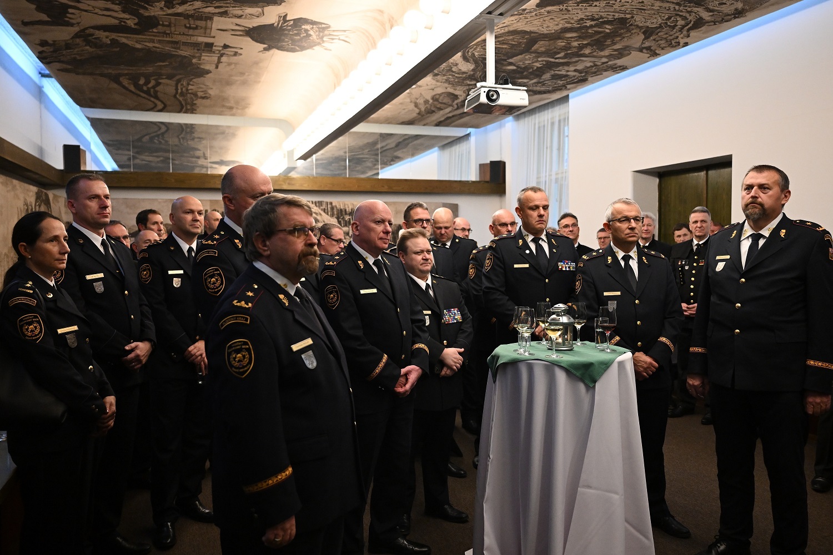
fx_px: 671
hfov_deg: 63.7
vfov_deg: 45.0
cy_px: 278
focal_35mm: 29
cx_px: 416
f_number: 3.2
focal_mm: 29
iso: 4000
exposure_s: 1/320
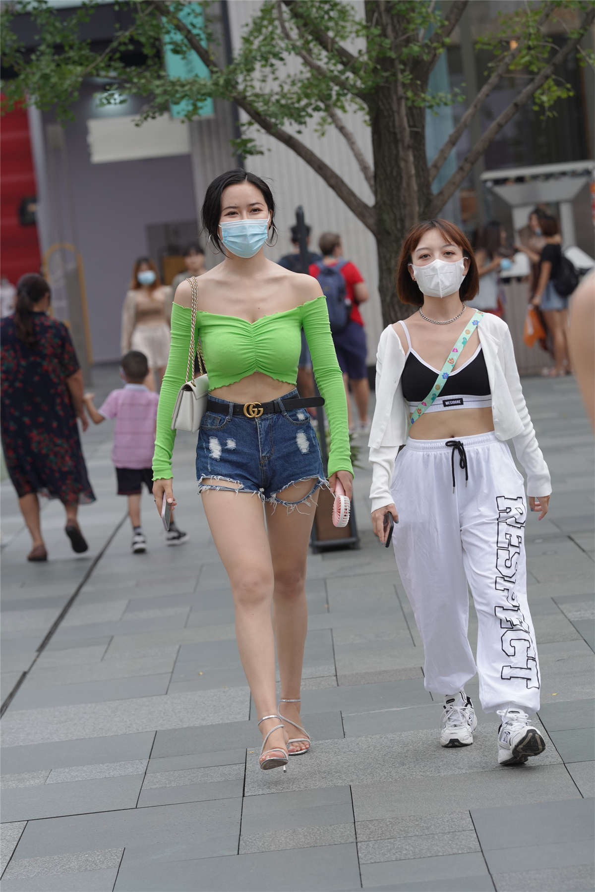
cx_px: 298
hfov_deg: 10.2
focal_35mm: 135
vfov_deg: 15.2
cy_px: 446
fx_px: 3347
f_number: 5
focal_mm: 135
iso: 400
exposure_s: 1/800
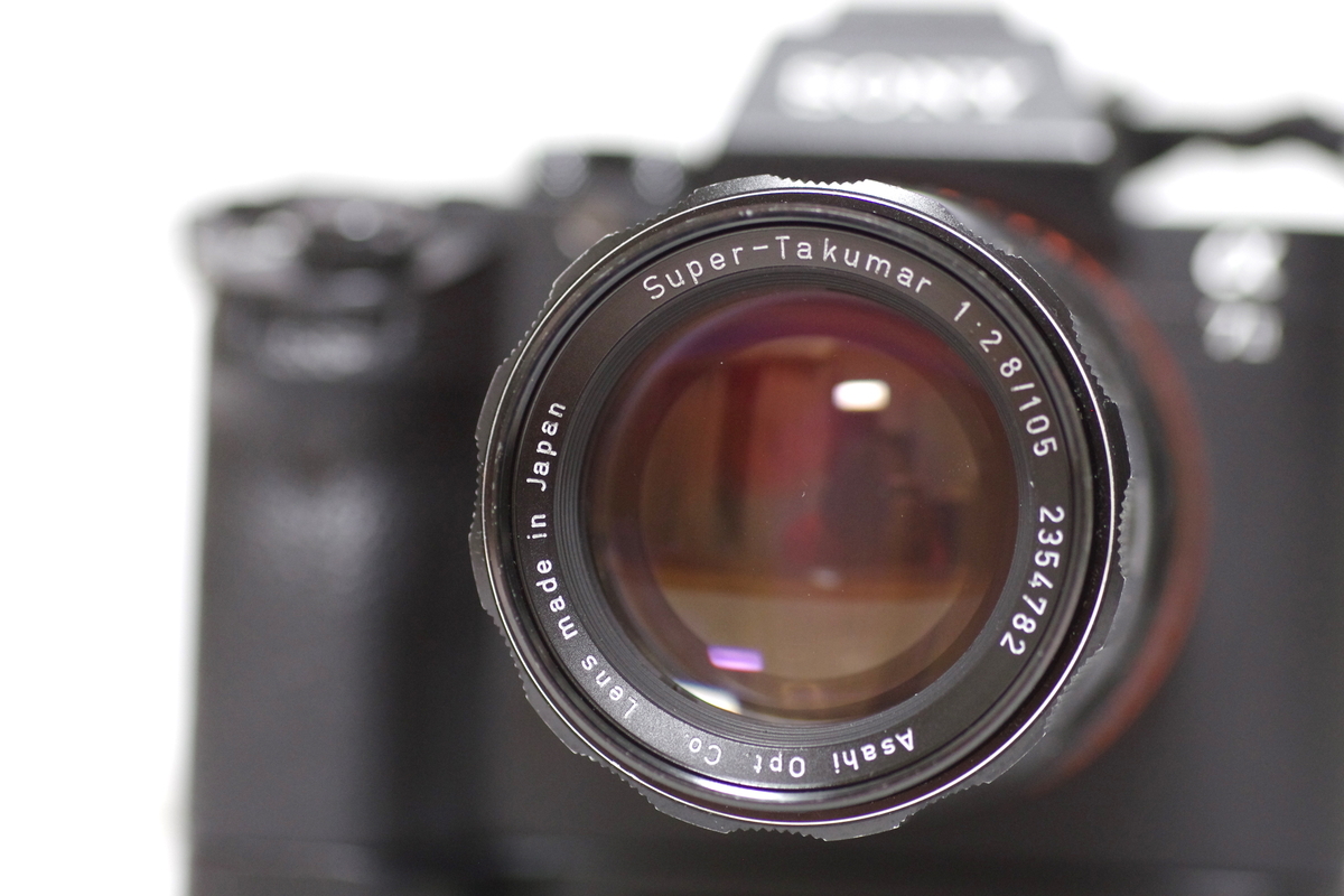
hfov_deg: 19.5
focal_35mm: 105
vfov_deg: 13.0
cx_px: 672
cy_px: 448
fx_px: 3920
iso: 1600
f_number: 3.2
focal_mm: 70
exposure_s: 1/50
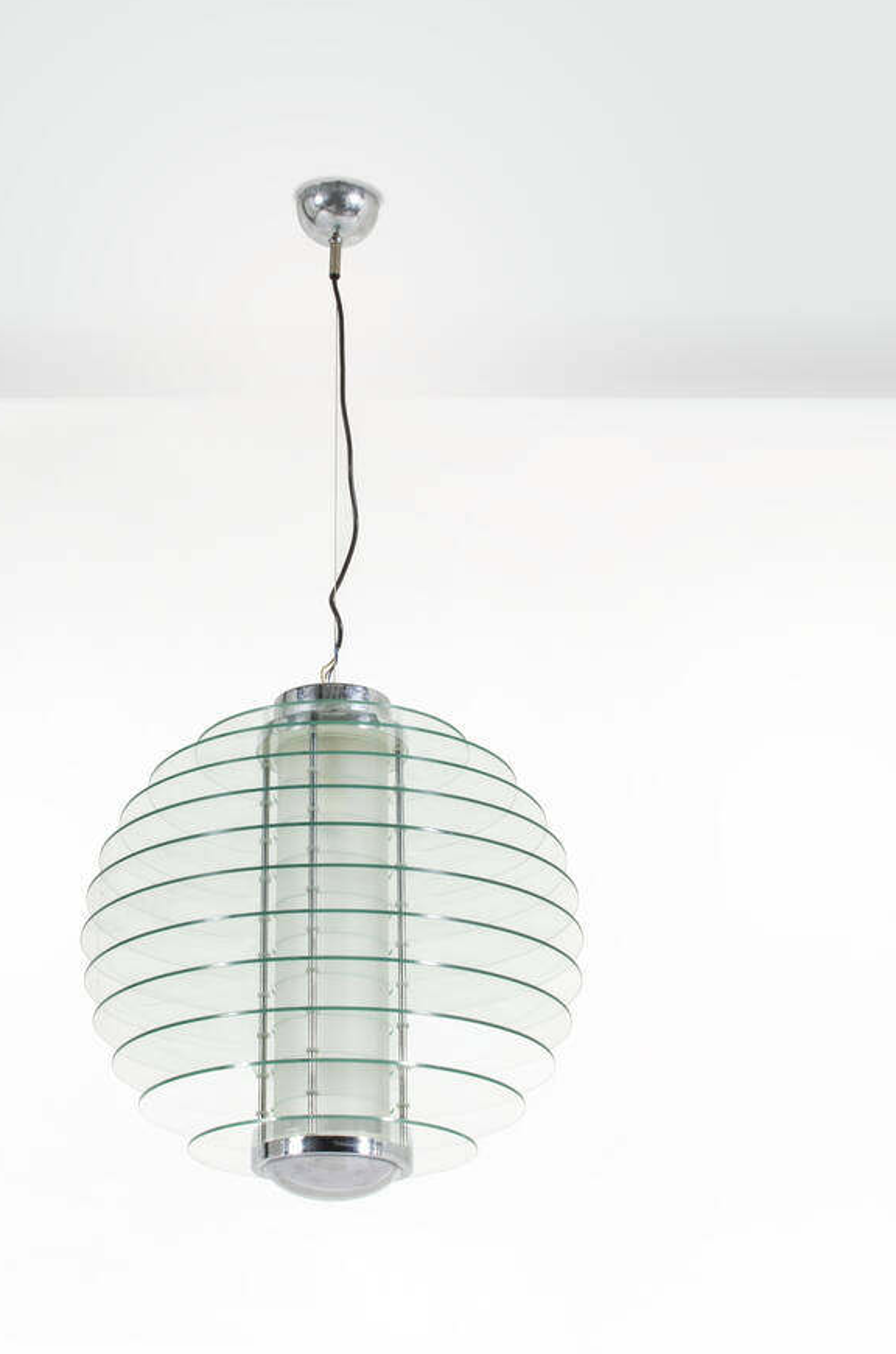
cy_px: 810
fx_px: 2462
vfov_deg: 30.7
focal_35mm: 66
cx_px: 341
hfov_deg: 20.6
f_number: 18
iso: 125
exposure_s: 1/160
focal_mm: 35
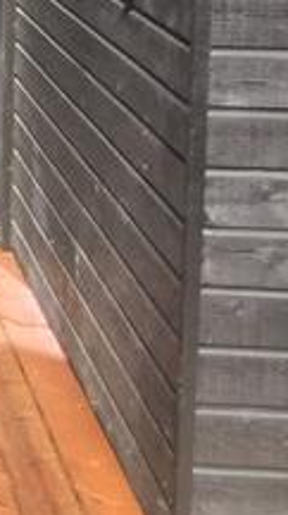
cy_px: -39
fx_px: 1920
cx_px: -602
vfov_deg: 14.9
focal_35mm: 141
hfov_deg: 7.5
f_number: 2.4
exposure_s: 1/497
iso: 25
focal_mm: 3.3
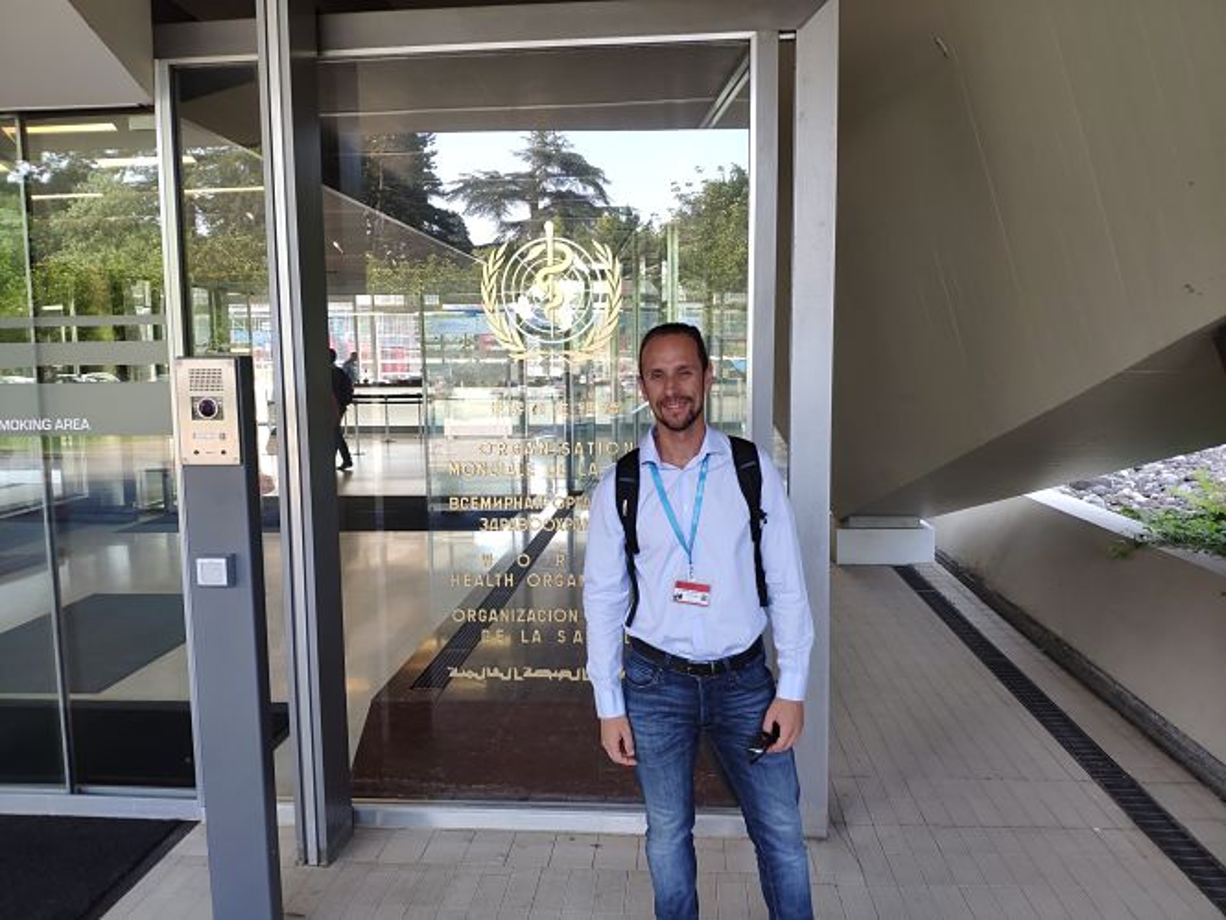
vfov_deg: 63.5
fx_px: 744
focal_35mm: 21
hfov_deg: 79.0
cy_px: 460
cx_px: 613
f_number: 1.8
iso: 195
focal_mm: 4.22
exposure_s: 1/100
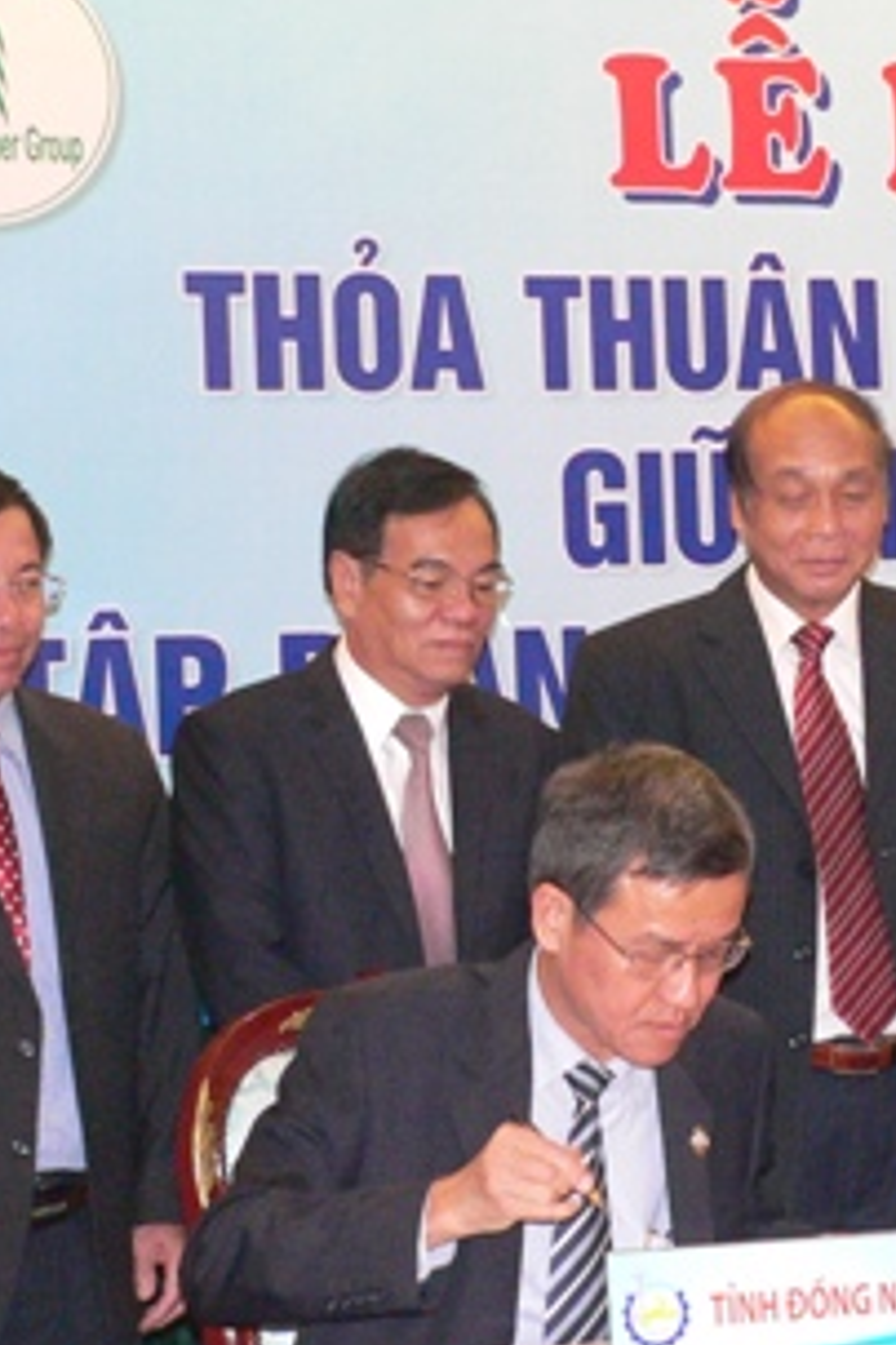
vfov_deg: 15.9
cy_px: 633
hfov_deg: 10.5
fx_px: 4816
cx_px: 940
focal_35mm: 129
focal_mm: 11.6
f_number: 2.8
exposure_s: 1/50
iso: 400
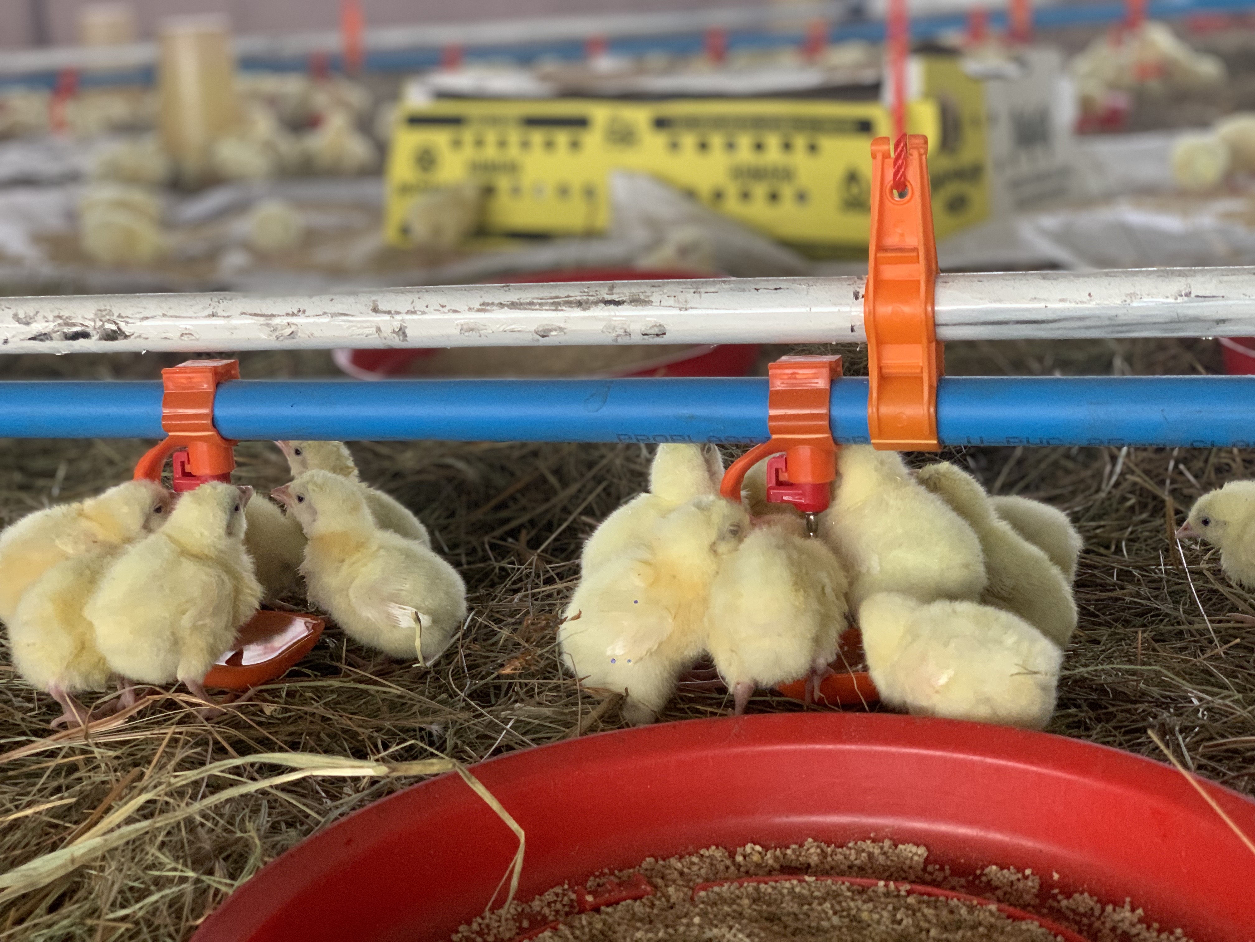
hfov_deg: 36.8
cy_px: 471
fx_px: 1885
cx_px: 628
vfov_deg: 28.0
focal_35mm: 52
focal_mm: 6
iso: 200
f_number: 2.4
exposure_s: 1/60
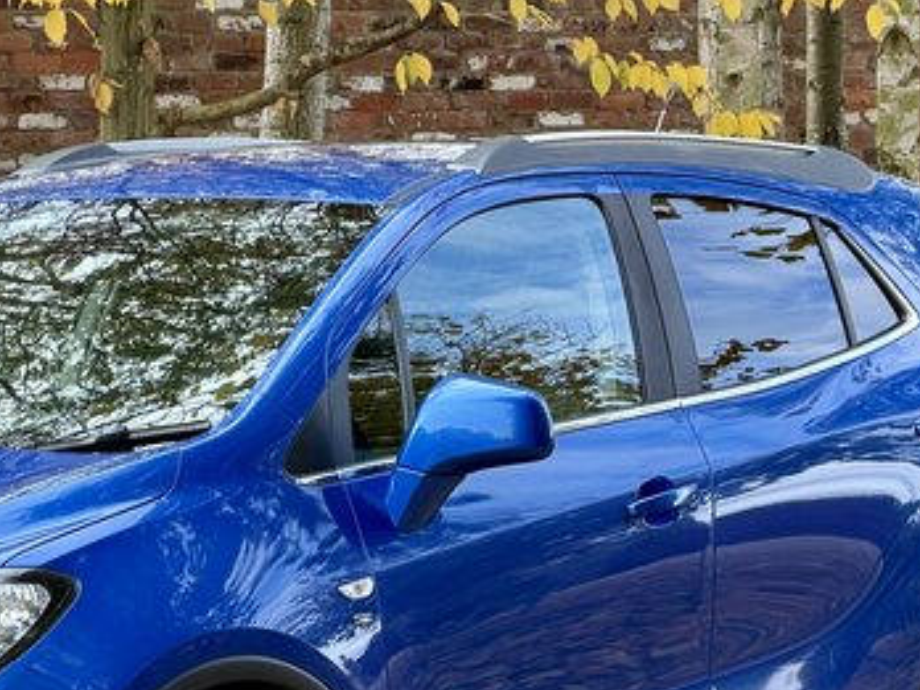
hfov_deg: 8.6
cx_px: 198
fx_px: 6113
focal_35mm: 230
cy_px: 748
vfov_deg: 6.4
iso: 64
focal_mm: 16.89
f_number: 2.8
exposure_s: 1/121
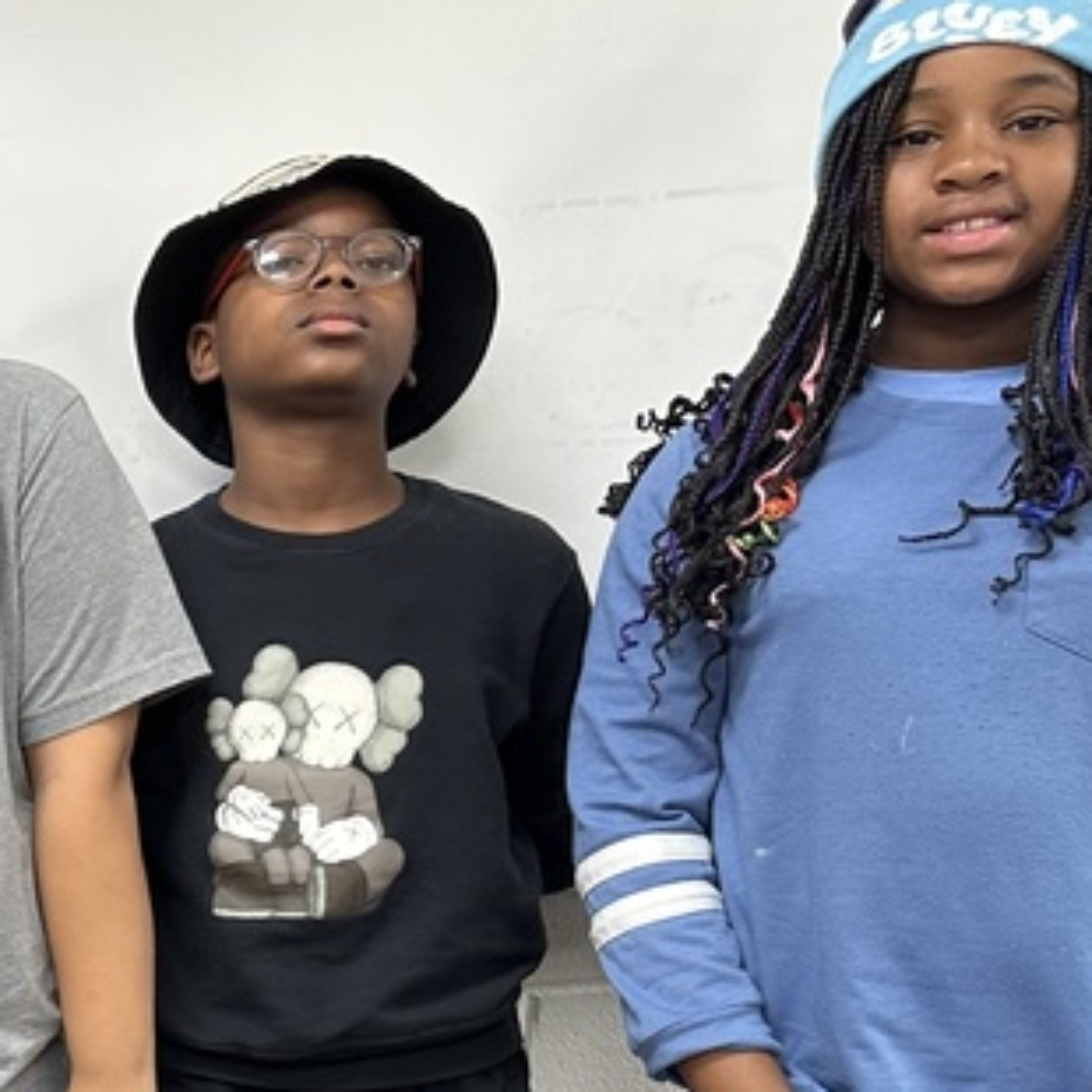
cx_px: -602
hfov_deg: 20.6
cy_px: 1085
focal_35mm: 70
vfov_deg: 23.6
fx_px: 2498
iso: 125
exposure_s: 1/60
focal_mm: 6.86
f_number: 1.78
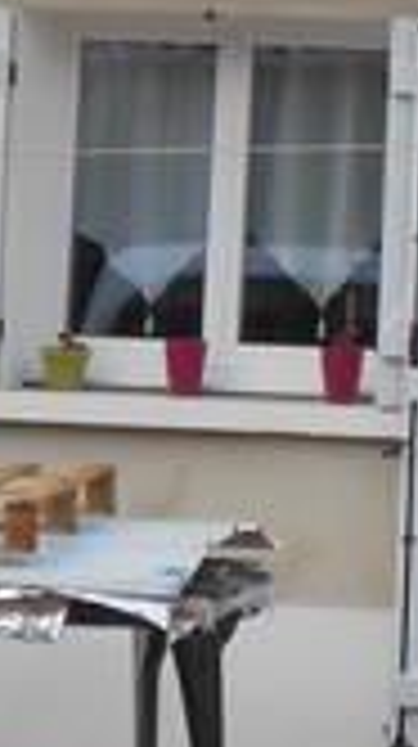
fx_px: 4506
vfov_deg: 9.2
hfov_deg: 5.3
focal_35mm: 228
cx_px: 683
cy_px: -400
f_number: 4.5
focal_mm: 7.8
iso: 200
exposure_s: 1/250
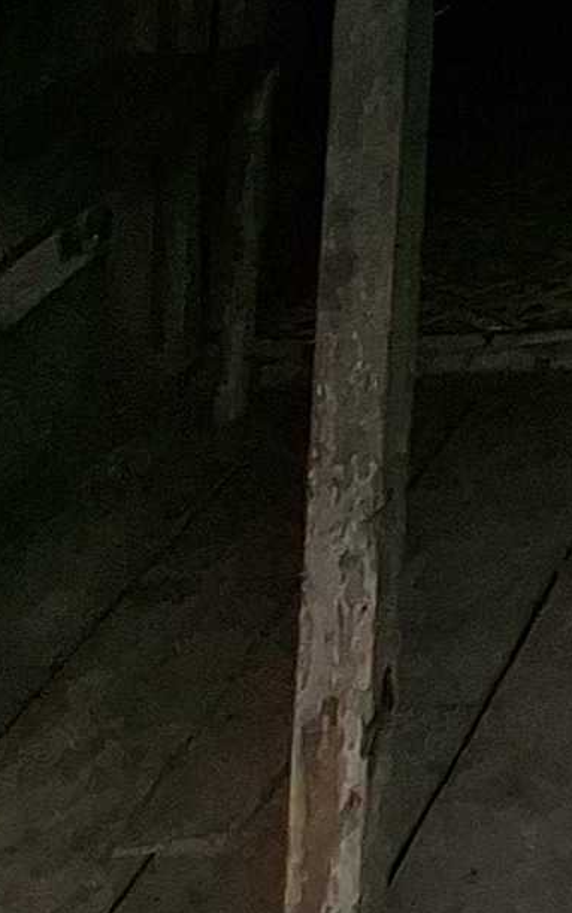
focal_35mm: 90
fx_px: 2243
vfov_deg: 17.5
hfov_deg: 9.8
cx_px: 1862
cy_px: -837
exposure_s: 1/500
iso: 40
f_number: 2.2
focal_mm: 1.74
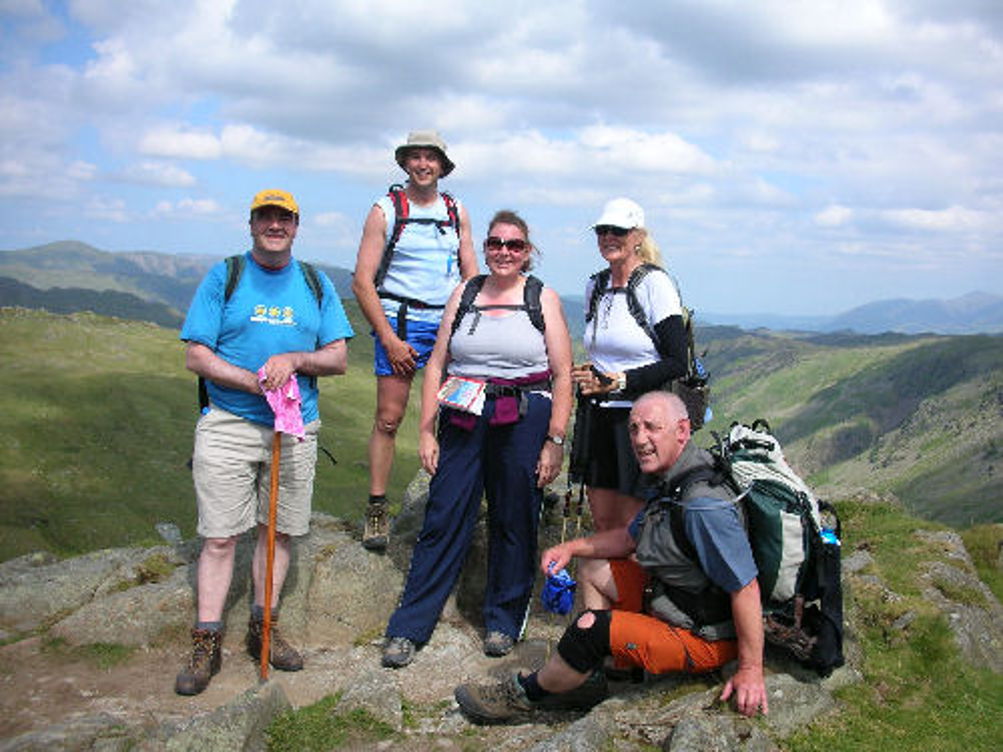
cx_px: 502
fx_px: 1014
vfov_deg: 40.7
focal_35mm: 35
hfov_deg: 52.6
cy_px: 376
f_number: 8.5
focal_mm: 5.8
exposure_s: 1/72.7
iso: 50
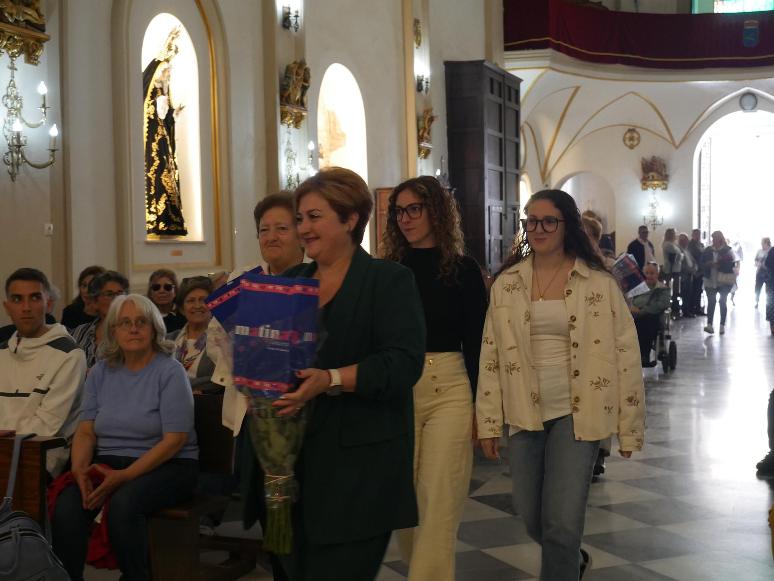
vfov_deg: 28.0
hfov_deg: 36.8
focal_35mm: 52
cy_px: 290
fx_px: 1163
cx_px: 387
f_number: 5.3
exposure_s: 1/60
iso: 2000
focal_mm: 26
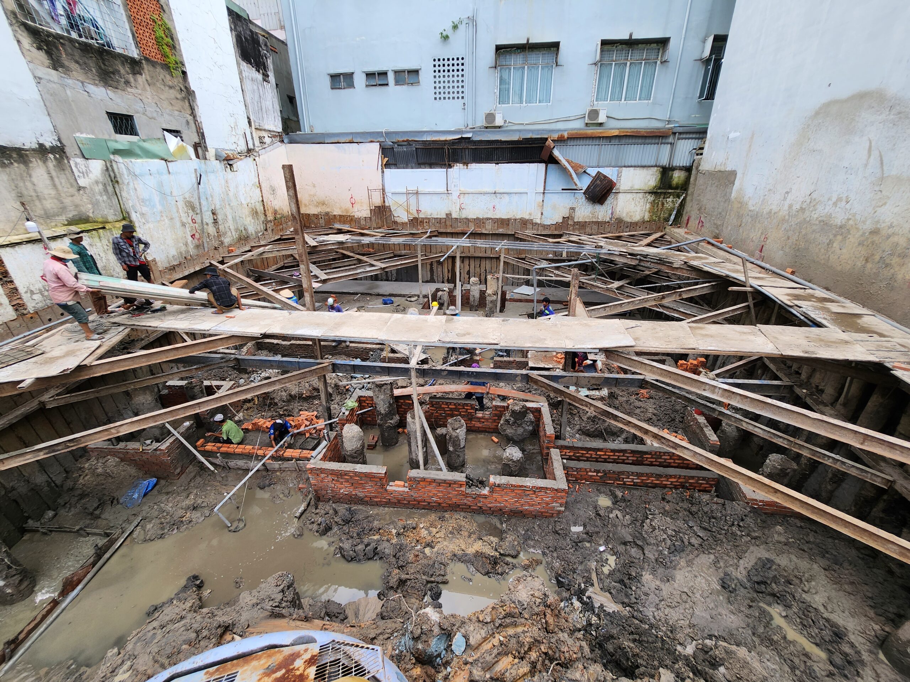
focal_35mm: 13
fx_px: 342
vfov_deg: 89.9
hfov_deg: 106.2
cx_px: 455
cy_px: 341
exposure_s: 1/299
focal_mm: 1.7
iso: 32
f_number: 2.2
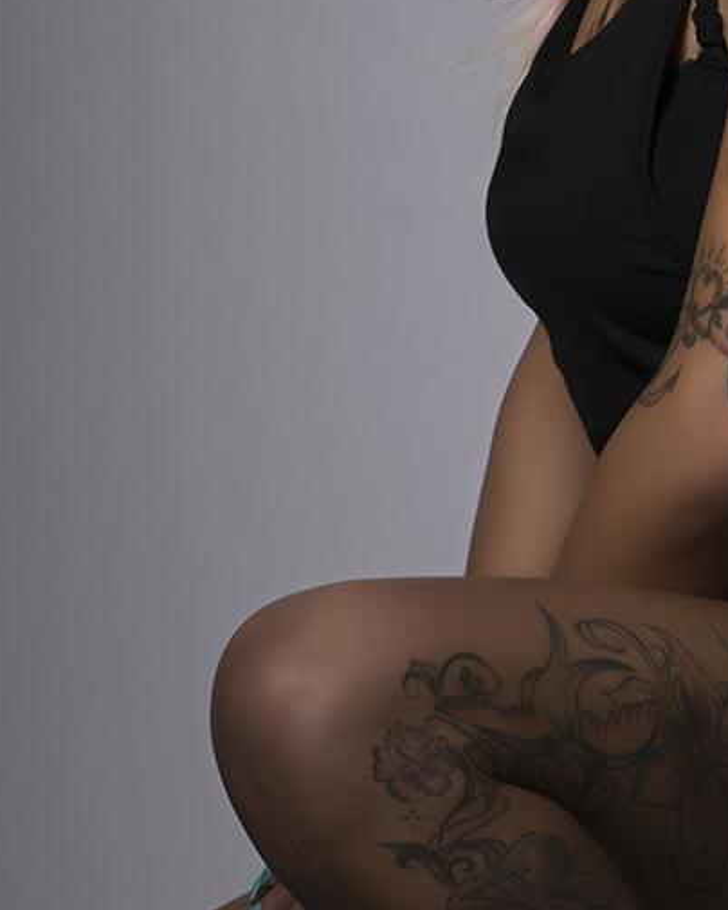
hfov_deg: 7.2
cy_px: 537
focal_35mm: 214
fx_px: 5764
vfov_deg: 9.0
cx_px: 761
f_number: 11
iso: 100
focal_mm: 48
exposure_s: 1/200
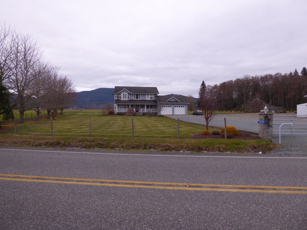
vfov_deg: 54.9
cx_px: 154
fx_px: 222
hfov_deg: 69.4
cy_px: 115
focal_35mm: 25
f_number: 3.3
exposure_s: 1/250
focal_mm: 4.3
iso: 200
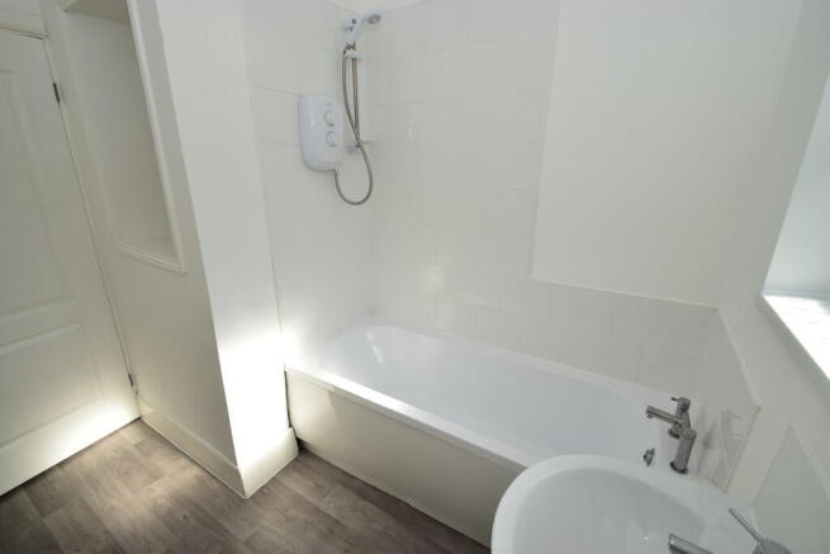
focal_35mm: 15
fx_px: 346
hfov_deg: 100.4
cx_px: 415
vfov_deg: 77.4
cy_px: 277
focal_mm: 10
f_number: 10
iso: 320
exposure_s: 1/200
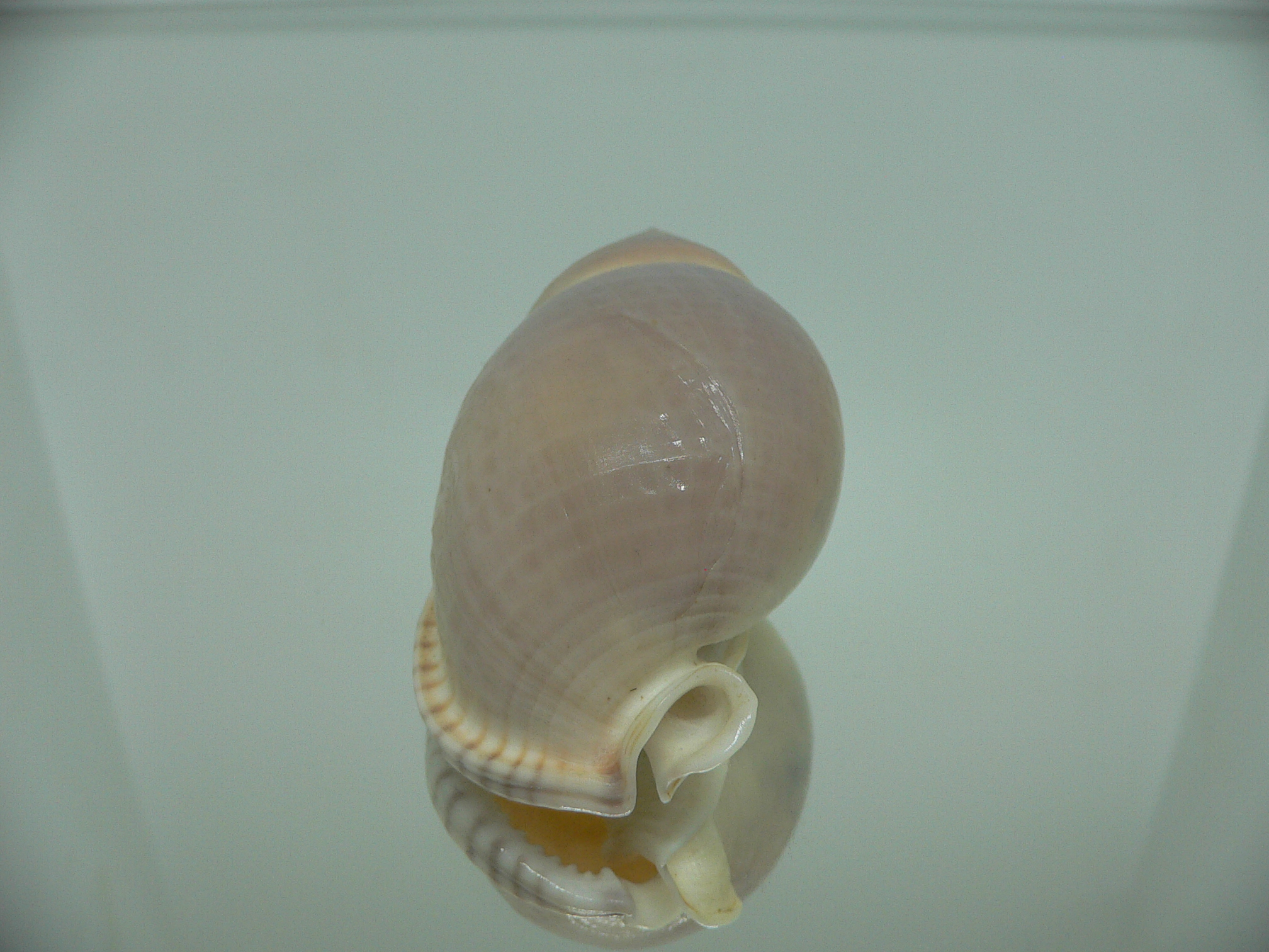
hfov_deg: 52.6
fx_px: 1283
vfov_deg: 40.7
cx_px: 634
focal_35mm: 35
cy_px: 476
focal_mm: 4.6
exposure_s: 1/60
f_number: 2.8
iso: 100
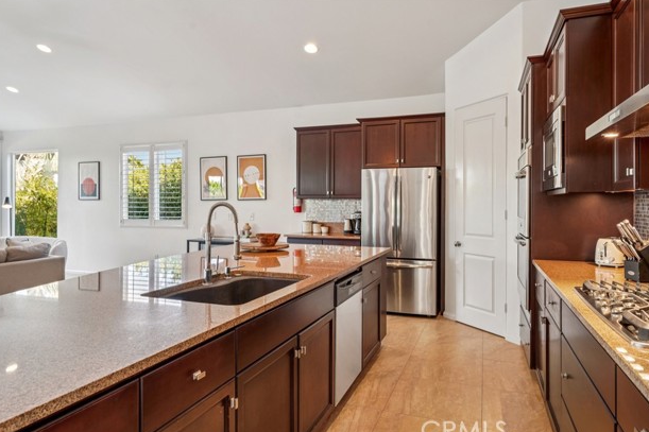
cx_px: 330
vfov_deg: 57.2
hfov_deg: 78.6
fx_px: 396
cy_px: 220
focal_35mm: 22
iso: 400
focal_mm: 21
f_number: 8
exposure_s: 1/8
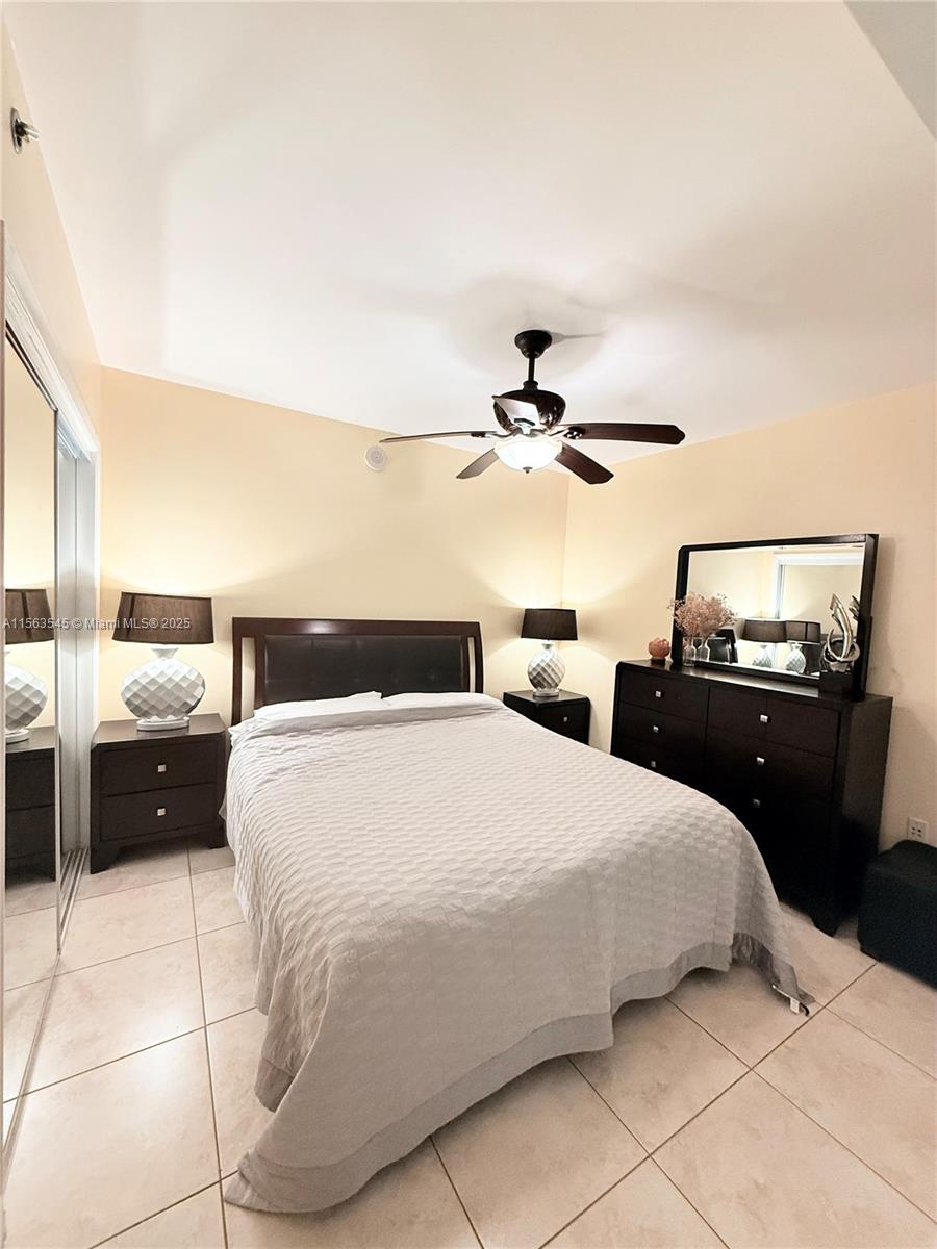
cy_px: 624
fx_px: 505
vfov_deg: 102.1
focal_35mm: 14
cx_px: 468
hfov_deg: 85.7
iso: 250
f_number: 2.2
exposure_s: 1/60
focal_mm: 2.22
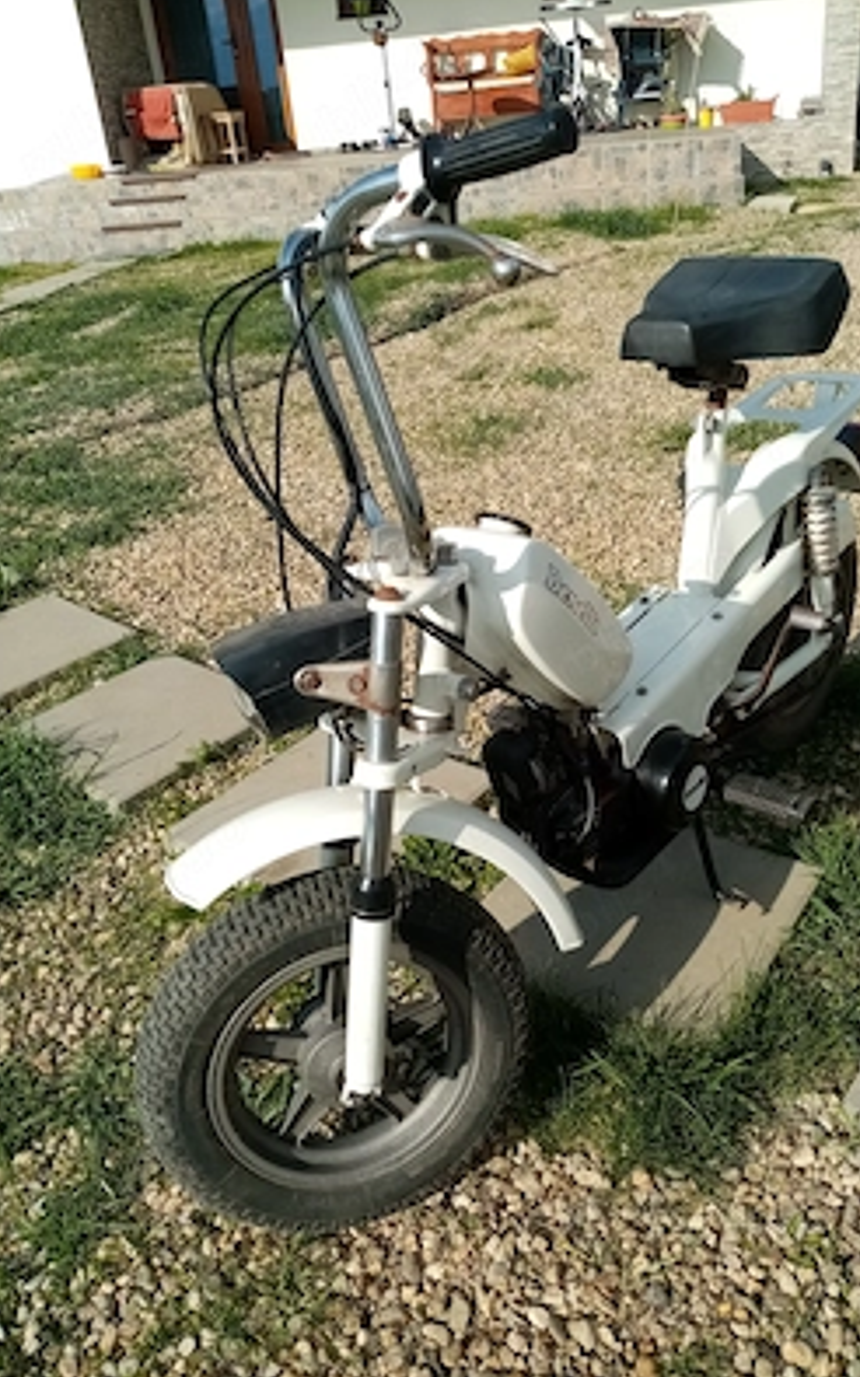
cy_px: 688
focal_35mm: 28
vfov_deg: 66.5
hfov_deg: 44.4
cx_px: 500
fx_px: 1051
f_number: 1.8
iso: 105
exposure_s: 1/1613
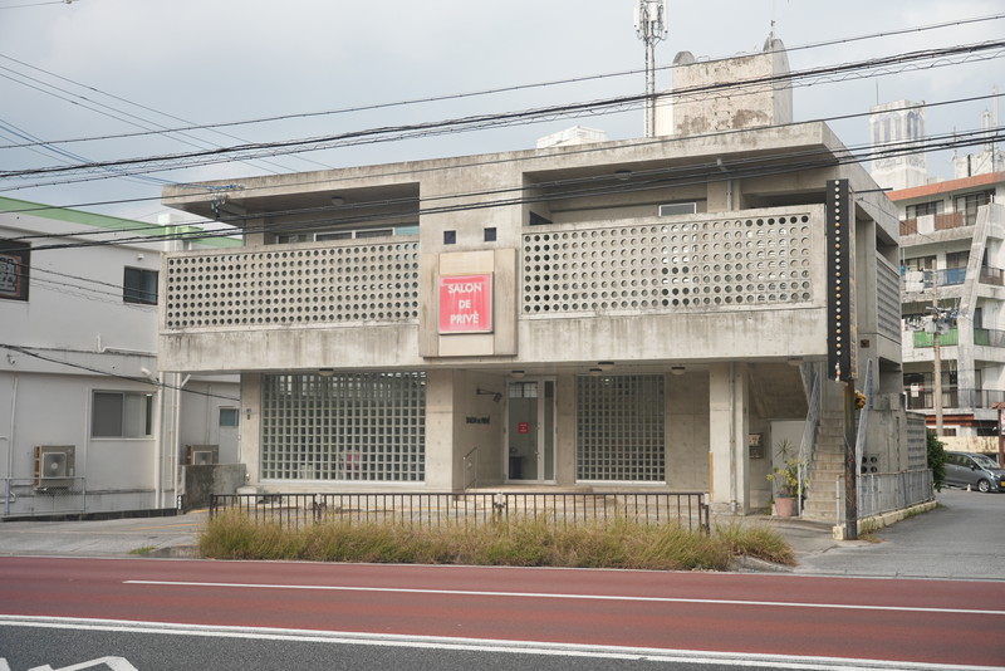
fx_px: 1089
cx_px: 502
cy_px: 336
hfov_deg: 49.5
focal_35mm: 39
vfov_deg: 34.2
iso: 250
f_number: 4
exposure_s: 1/60
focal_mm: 39
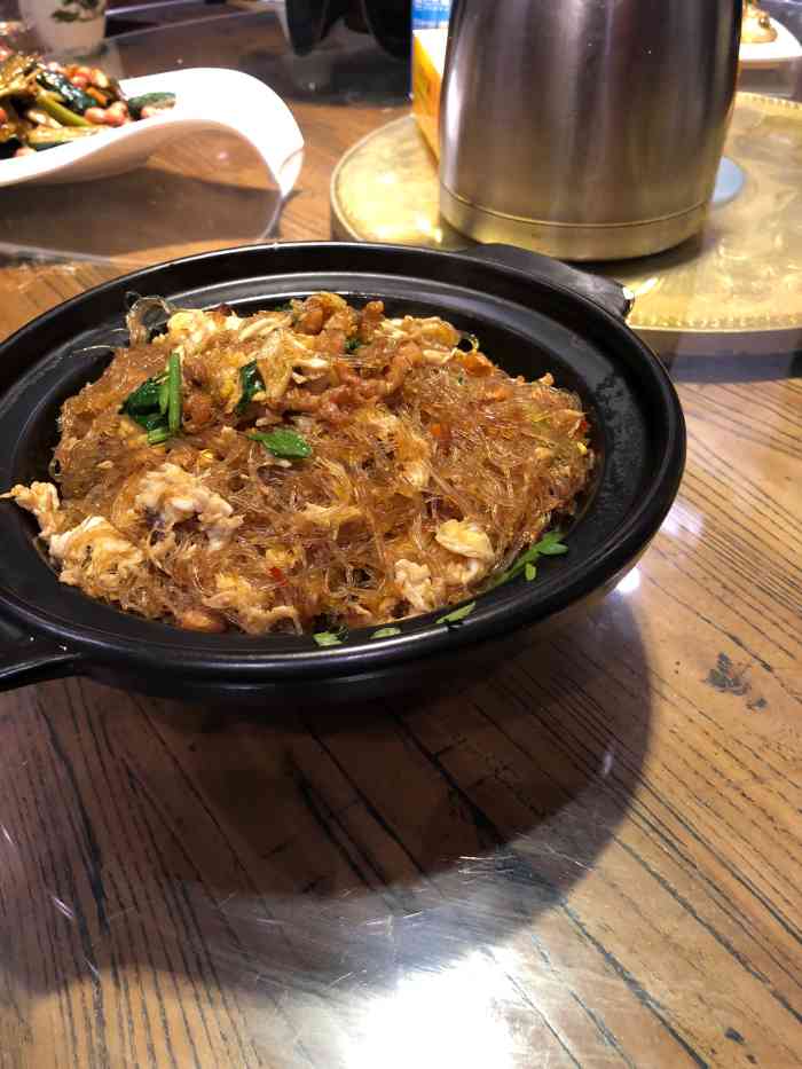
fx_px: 865
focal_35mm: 28
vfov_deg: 63.4
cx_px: 401
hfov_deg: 49.8
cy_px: 534
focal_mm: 4
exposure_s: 1/17
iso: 64
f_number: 1.8
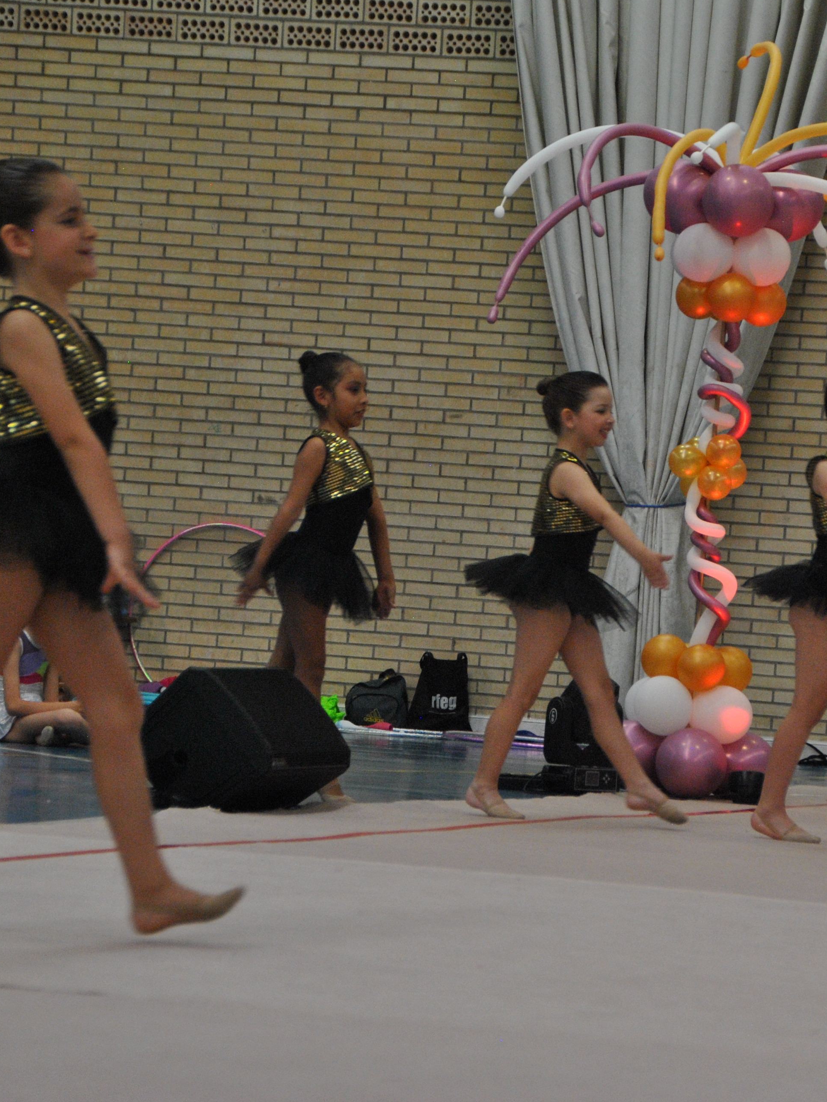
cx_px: 613
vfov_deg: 12.1
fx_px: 5183
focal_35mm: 163
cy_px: 550
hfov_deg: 9.1
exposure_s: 1/250
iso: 800
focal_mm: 75
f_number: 5.3
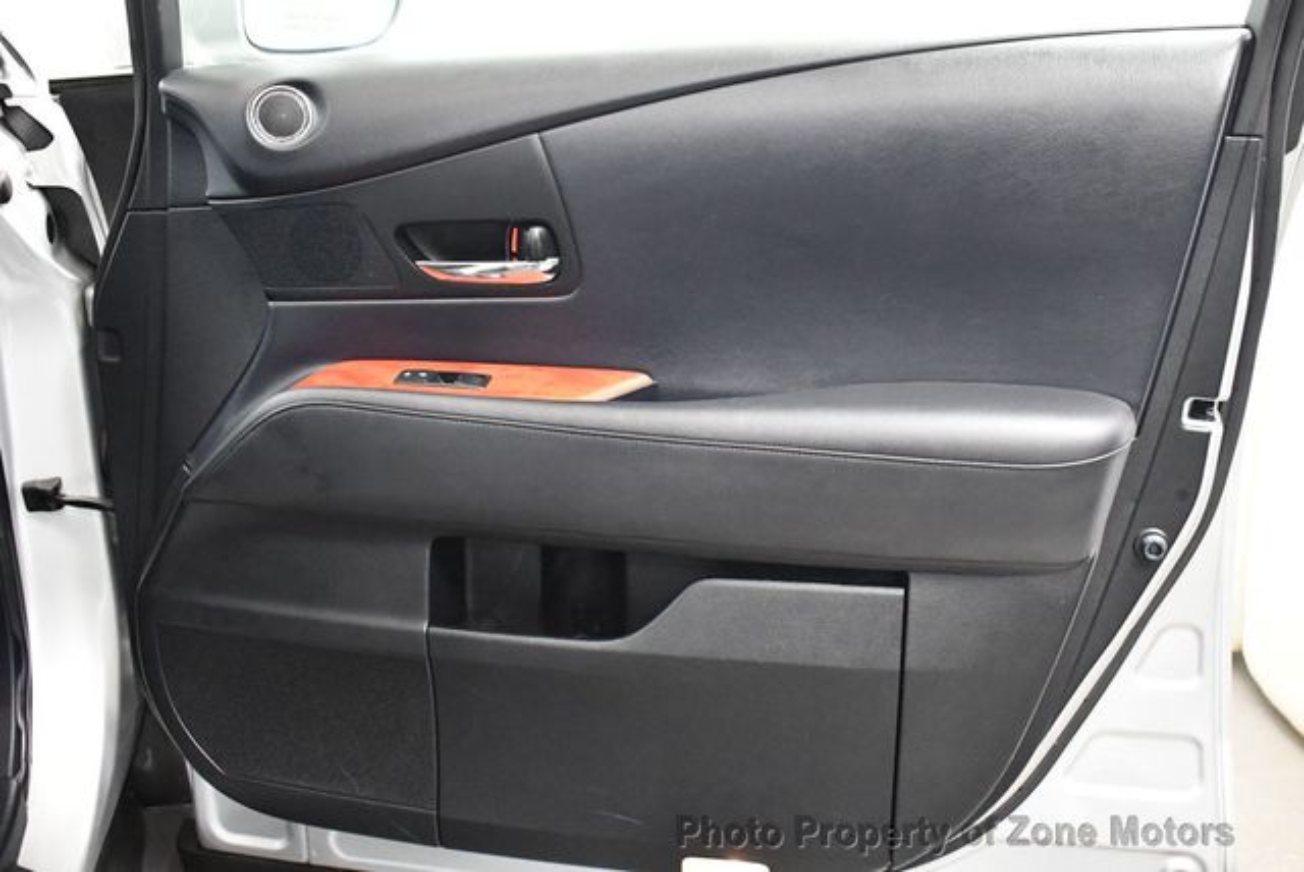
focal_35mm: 36
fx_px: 1305
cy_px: 436
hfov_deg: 53.1
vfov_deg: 36.9
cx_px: 652
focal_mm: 18
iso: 5600
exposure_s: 1/60
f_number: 3.5
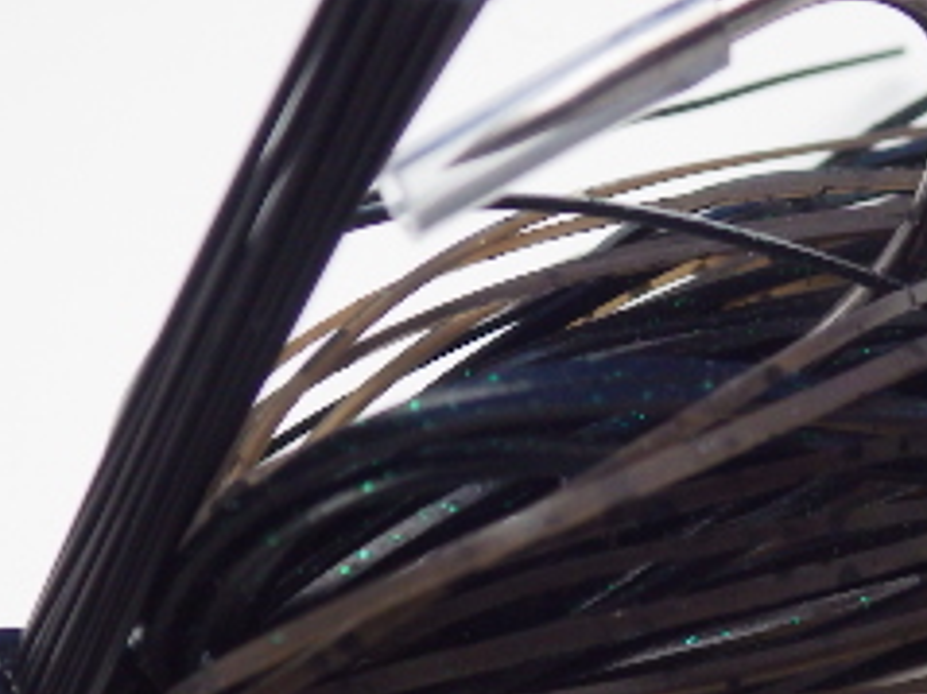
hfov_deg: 23.3
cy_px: 551
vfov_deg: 17.6
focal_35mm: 83
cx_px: 729
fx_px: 2222
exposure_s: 1/45
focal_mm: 5.5
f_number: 3.1
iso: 400
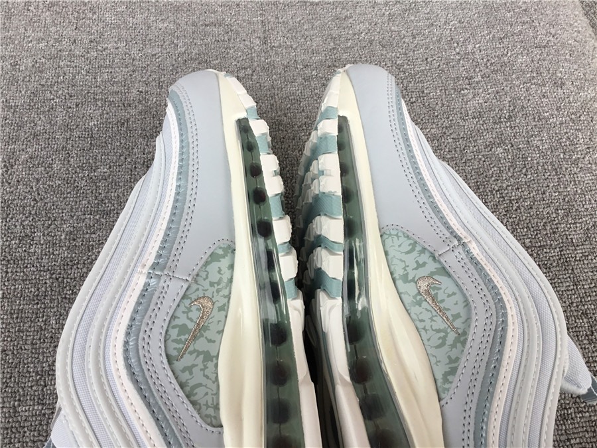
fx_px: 535
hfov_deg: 58.4
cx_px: 298
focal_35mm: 31
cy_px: 224
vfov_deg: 45.4
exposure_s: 1/100
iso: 32
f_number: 2.4
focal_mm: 3.3
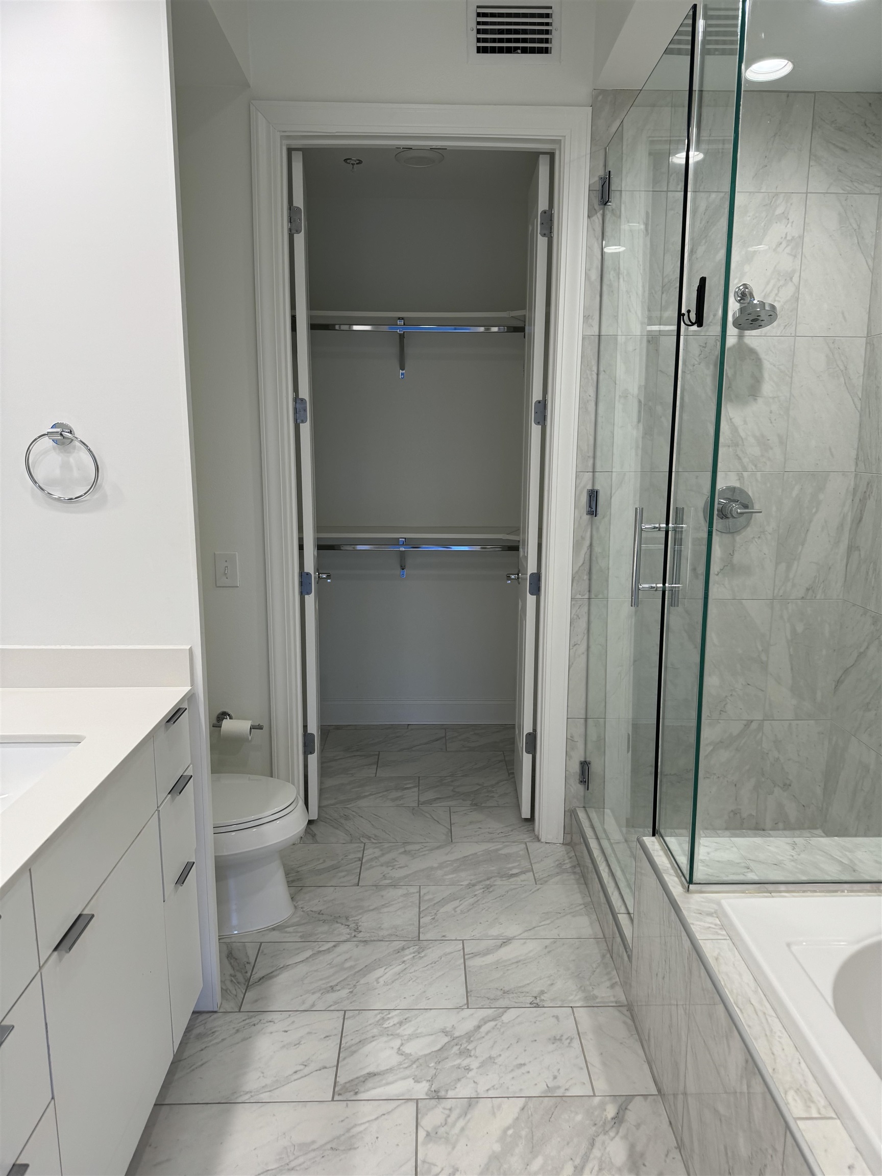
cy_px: 588
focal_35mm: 24
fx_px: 815
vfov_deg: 71.6
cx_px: 441
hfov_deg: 56.8
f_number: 1.78
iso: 80
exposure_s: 1/120
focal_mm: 6.86
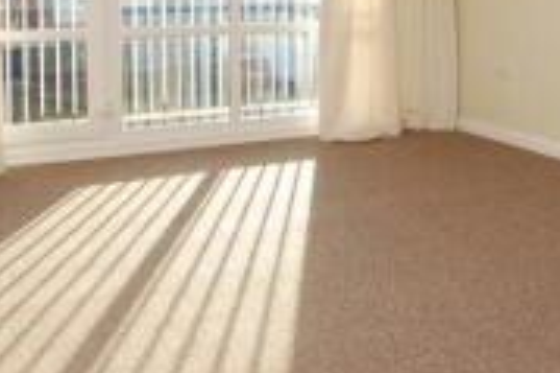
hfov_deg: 48.5
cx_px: 288
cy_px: 2
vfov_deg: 31.0
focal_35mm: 40
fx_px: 622
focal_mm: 10
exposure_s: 1/125
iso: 100
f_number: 5.6
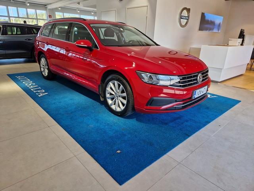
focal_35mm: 23
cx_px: 127
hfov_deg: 73.9
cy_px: 96
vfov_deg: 58.9
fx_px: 169
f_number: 1.8
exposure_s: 1/180
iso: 50
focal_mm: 5.4
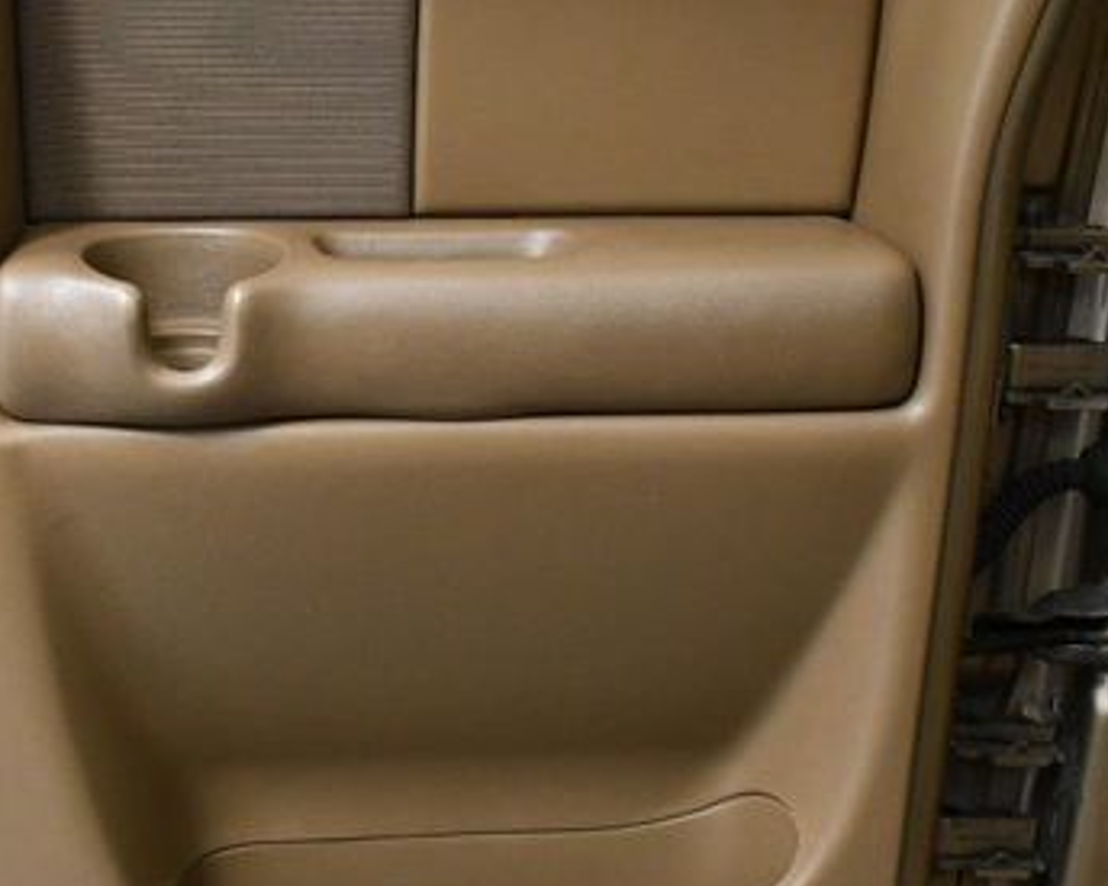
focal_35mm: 63
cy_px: 530
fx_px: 2065
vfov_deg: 24.2
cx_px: 306
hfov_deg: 29.6
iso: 2000
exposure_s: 1/125
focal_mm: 18
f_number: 3.5
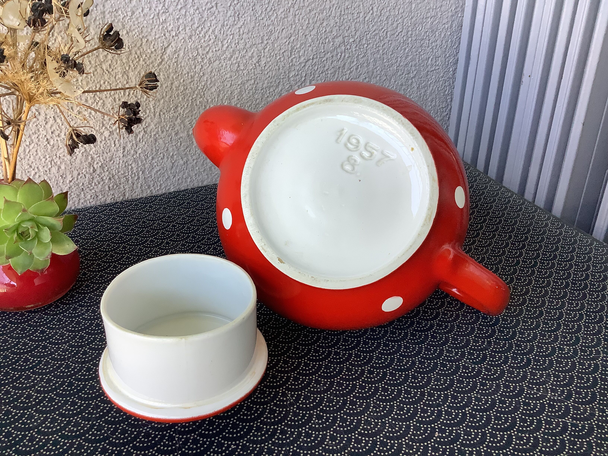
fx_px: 544
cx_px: 304
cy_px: 228
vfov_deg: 45.4
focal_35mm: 31
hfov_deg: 58.4
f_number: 2.4
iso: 80
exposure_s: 1/120
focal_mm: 3.3
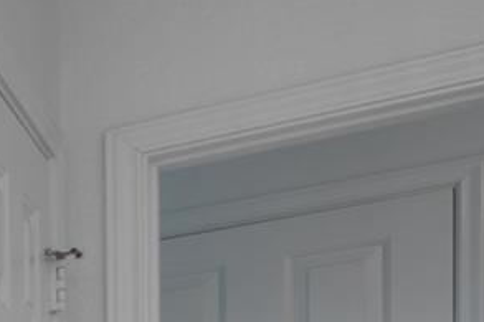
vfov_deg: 12.1
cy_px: 673
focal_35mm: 98
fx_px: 1317
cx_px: -948
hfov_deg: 11.6
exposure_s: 1/60
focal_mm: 14
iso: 100
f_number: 8
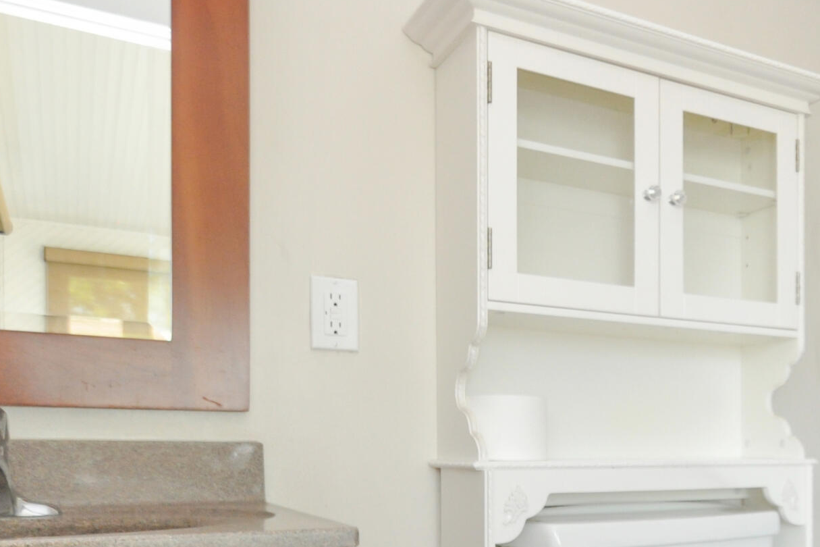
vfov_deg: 35.9
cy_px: 301
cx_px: 732
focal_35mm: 37
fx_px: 843
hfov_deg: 46.9
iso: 800
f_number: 4
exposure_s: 1/60
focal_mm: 10
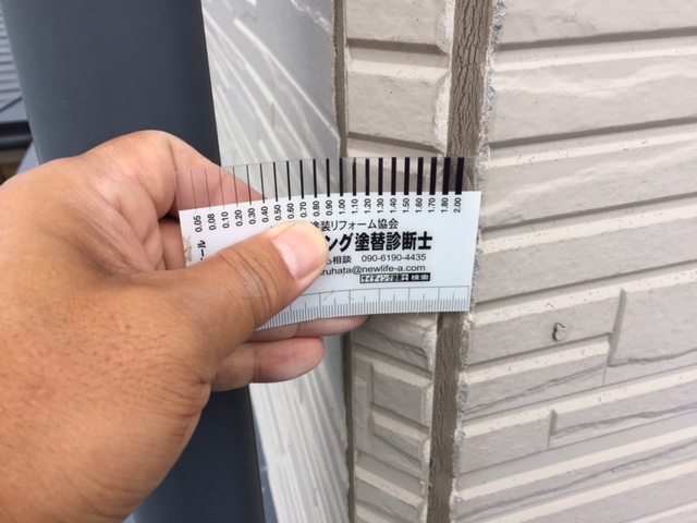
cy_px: 262
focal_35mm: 29
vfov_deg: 48.2
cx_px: 348
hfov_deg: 61.7
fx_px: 584
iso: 32
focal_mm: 4.15
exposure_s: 1/573
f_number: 2.2
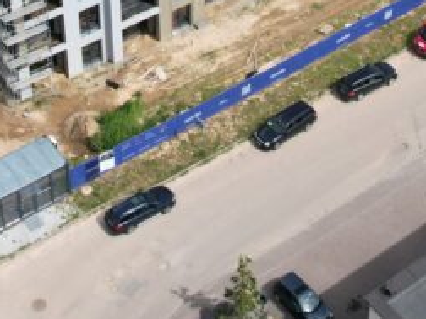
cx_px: 213
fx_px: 1058
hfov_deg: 22.8
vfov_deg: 15.2
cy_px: -224
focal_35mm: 86
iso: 110
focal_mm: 8.38
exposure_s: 1/2000
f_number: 2.8
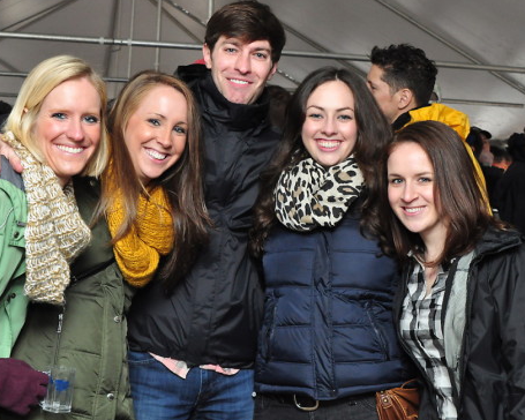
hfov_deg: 31.1
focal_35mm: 61
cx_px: 215
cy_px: 208
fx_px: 941
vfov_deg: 25.2
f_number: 10
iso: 1100
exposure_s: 1/60
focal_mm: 35
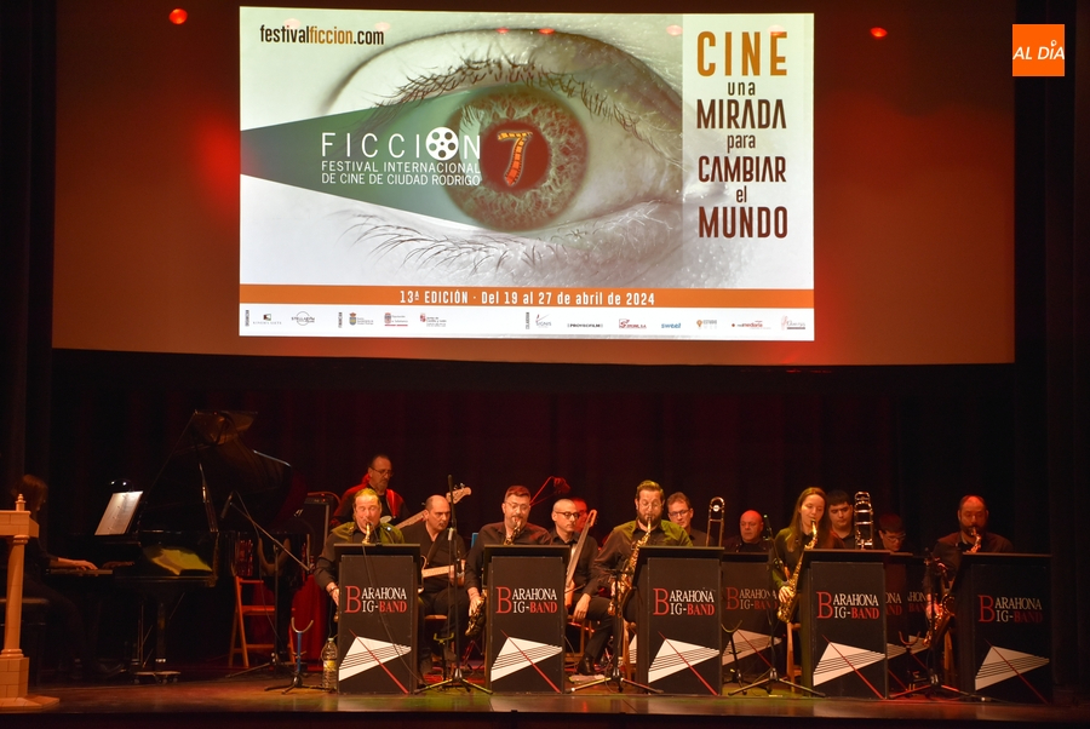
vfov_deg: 19.0
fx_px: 2182
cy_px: 364
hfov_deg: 28.0
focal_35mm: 72
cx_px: 545
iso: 900
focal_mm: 48
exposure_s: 1/60
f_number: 4.5
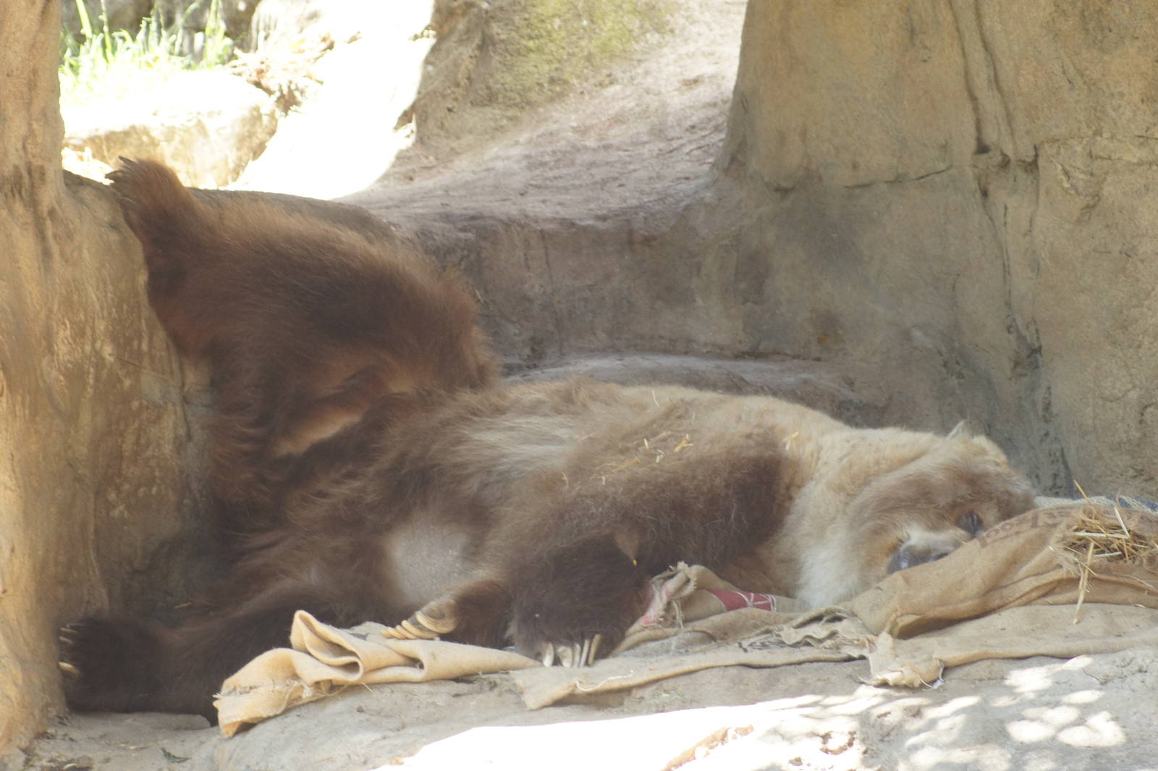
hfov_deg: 9.2
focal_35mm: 225
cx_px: 579
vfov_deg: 6.1
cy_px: 386
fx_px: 7233
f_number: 5.6
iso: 800
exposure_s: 1/80
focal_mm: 150
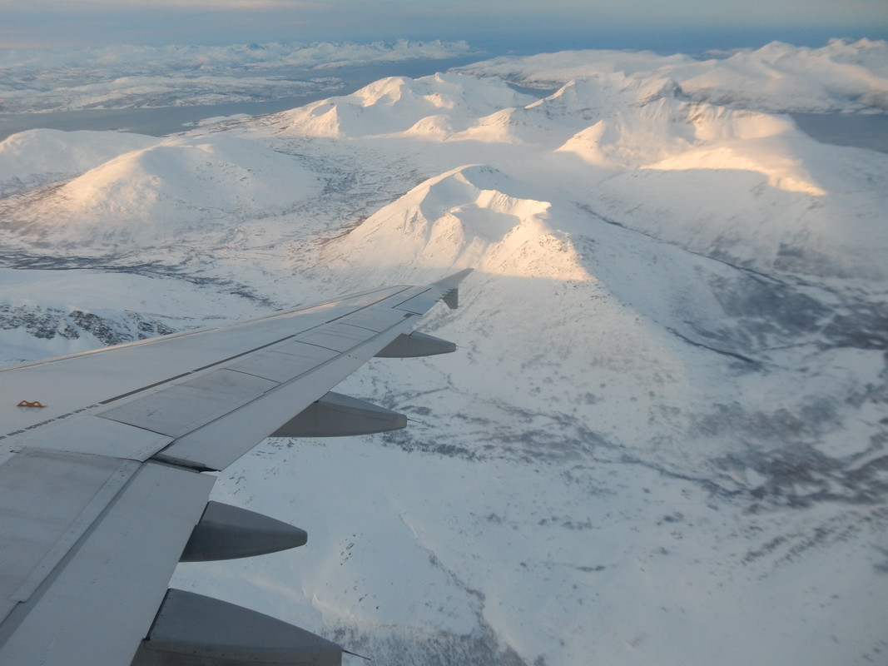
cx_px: 444
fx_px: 641
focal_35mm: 25
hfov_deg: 69.4
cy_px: 333
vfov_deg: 54.9
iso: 125
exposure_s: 1/400
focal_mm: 4.5
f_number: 3.7
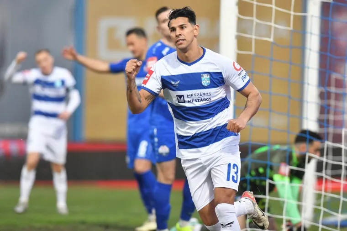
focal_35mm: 300
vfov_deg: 4.6
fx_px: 2890
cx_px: 174
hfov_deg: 6.9
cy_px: 116
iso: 2500
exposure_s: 1/1250
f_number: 4
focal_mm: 300
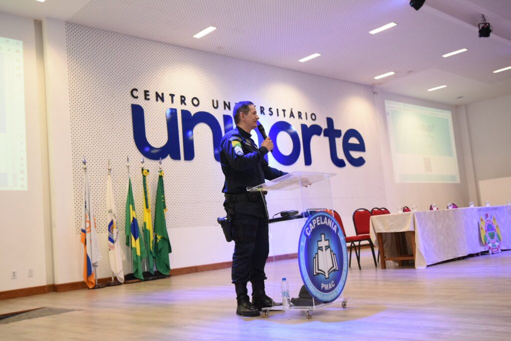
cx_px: 256
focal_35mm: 38
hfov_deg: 50.7
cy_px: 170
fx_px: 539
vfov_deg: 35.1
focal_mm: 38
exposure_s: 1/160
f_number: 3.5
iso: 5000
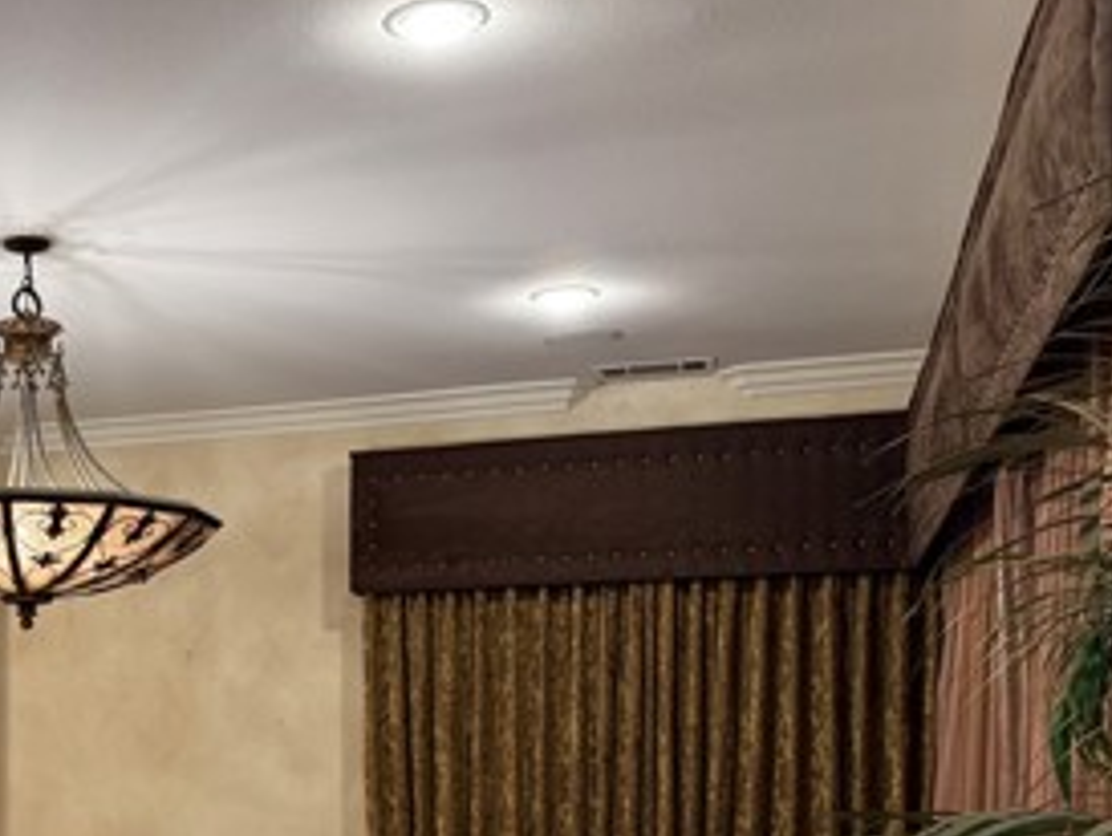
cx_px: 24
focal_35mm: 56
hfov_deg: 31.9
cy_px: 812
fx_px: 1801
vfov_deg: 25.0
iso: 200
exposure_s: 1/60
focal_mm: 6.76
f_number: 1.78
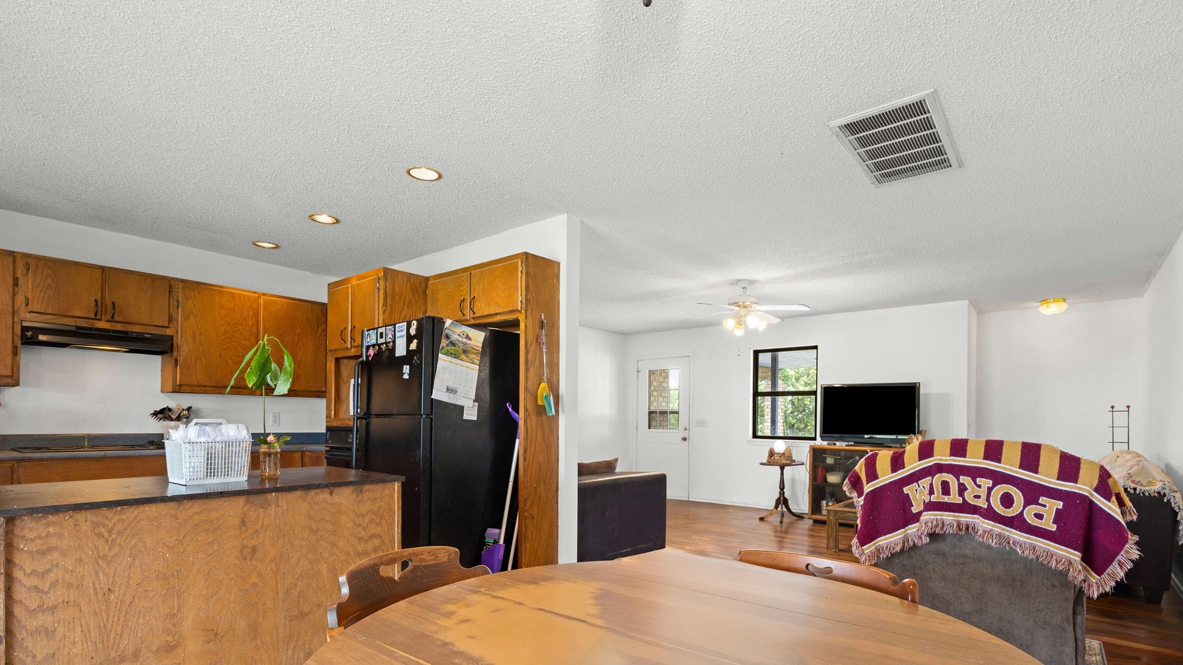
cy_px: 414
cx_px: 609
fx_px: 565
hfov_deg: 92.6
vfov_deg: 60.2
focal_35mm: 18
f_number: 8
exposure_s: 1/1.25
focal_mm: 16
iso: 400
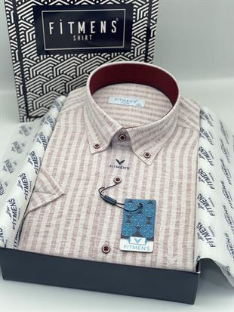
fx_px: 468
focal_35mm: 52
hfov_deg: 28.0
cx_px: 117
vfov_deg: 36.8
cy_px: 156
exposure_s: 1/187
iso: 25
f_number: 2
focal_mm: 6
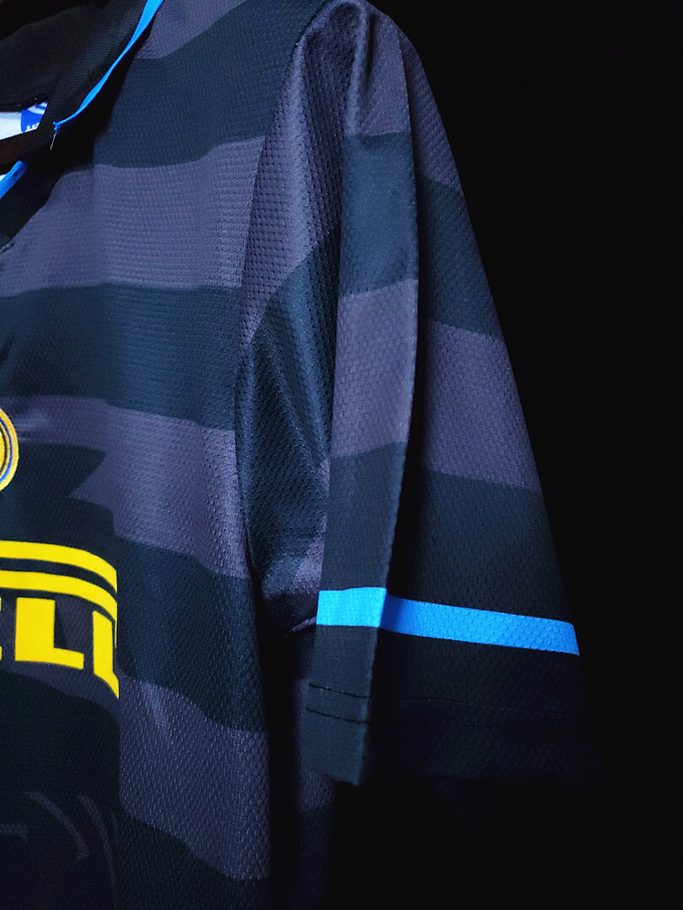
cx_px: 342
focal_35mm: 26
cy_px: 455
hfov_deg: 53.1
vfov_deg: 67.3
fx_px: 684
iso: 400
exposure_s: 1/90
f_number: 1.5
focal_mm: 4.3
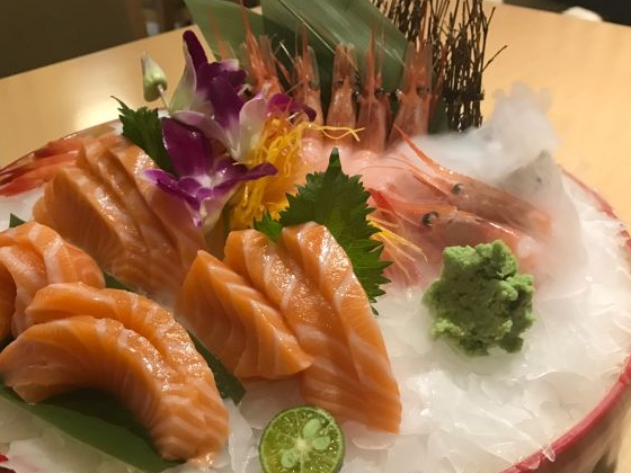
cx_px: 285
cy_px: 263
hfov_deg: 52.5
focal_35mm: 35
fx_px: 638
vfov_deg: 40.6
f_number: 1.8
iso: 100
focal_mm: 3.99
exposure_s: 1/17
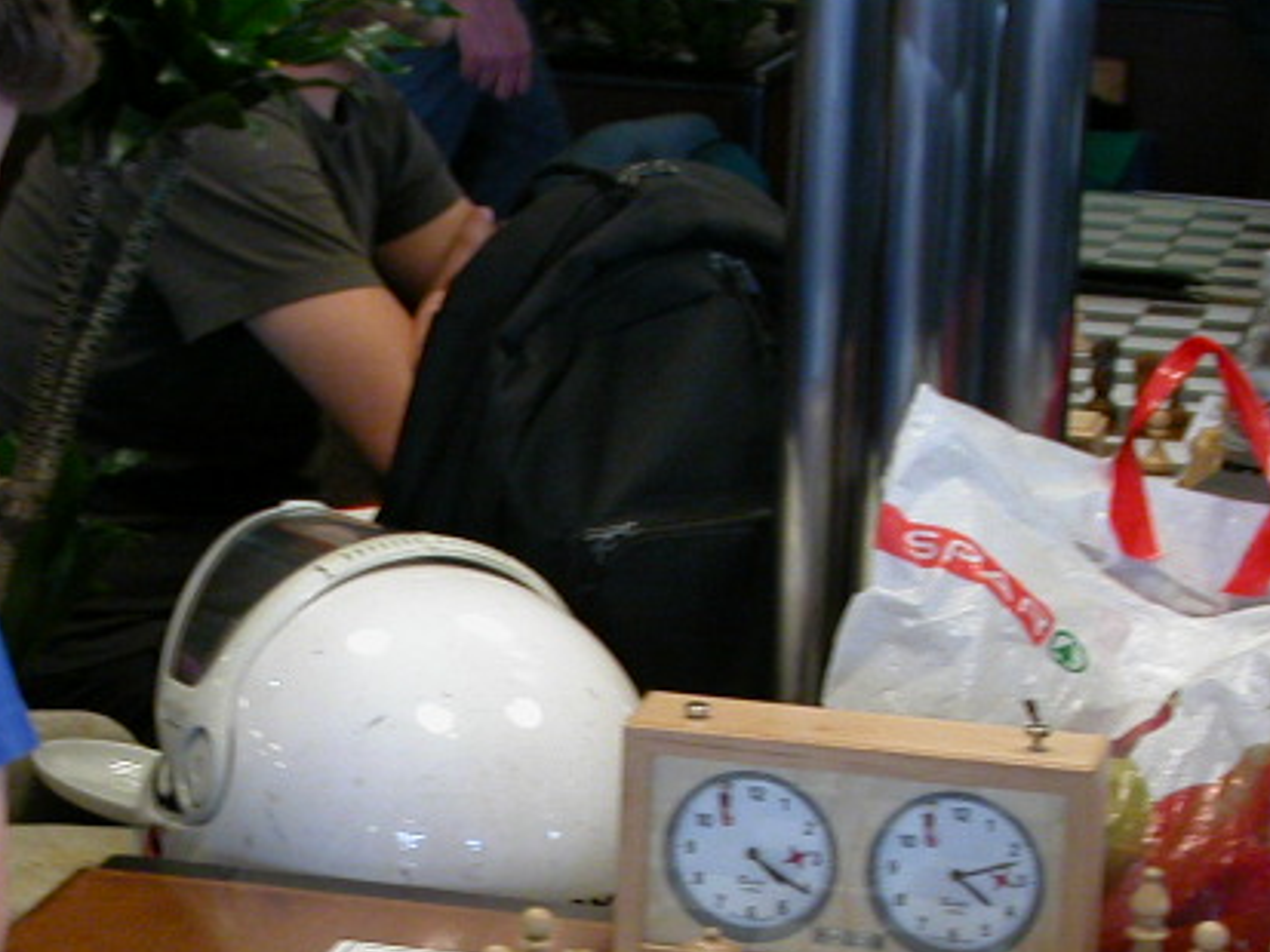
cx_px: 347
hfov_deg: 17.2
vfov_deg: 12.9
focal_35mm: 114
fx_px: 4184
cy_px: 888
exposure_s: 1/22.1
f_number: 2.8
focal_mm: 9.6
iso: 100
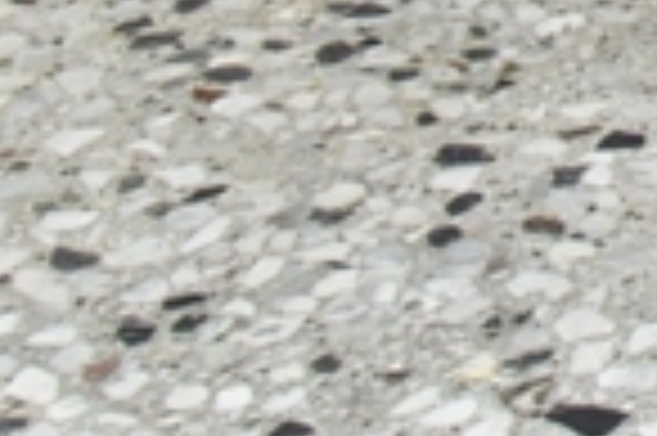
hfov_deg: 8.9
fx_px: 3591
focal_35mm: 197
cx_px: 1822
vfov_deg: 6.5
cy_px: -780
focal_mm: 28
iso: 2500
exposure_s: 1/250
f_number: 7.1
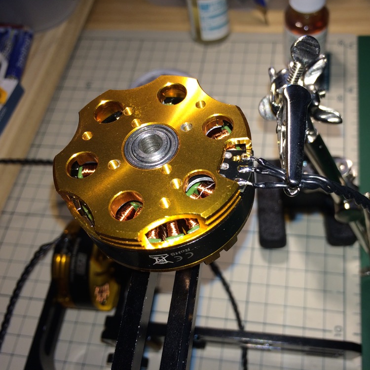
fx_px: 423
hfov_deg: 46.8
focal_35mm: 35
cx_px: 229
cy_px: 183
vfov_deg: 47.2
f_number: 2.2
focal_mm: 4.15
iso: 32
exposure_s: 1/120
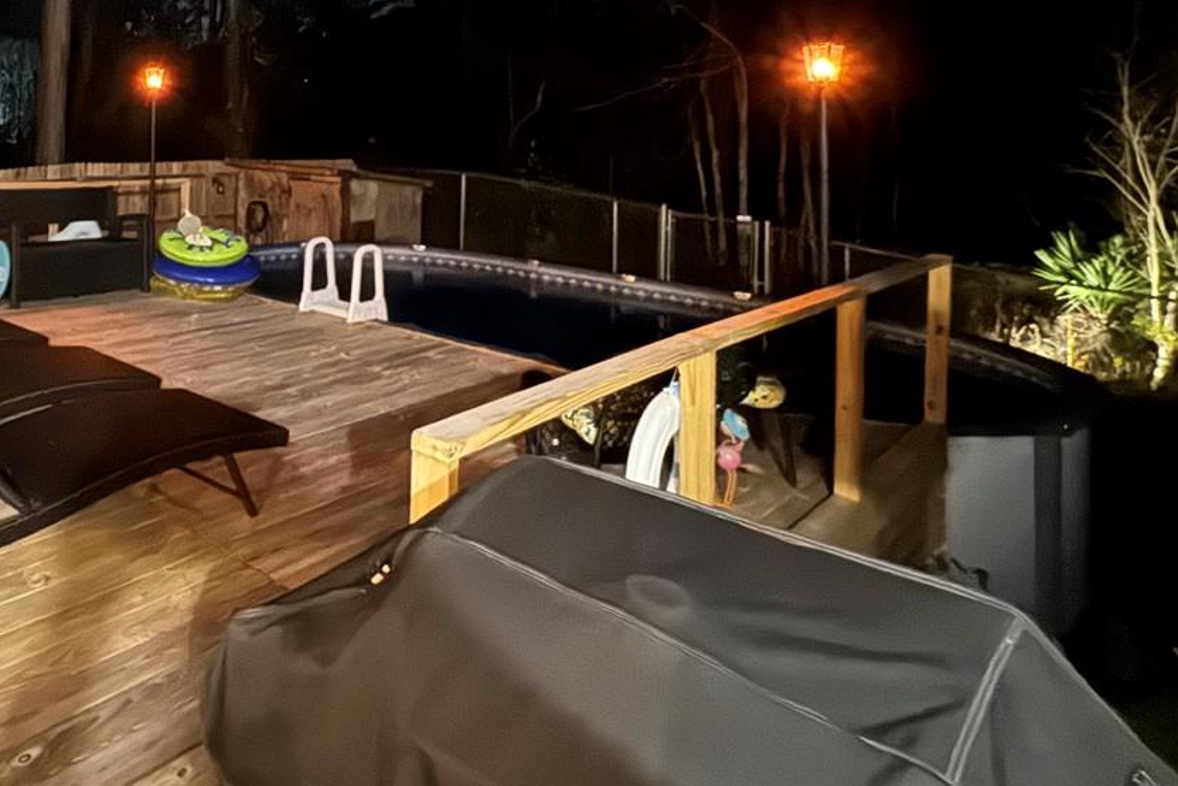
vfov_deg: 42.6
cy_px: 79
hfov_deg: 60.0
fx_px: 916
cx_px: 229
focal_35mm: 28
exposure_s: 1/2
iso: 3200
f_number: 2.2
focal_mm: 2.22
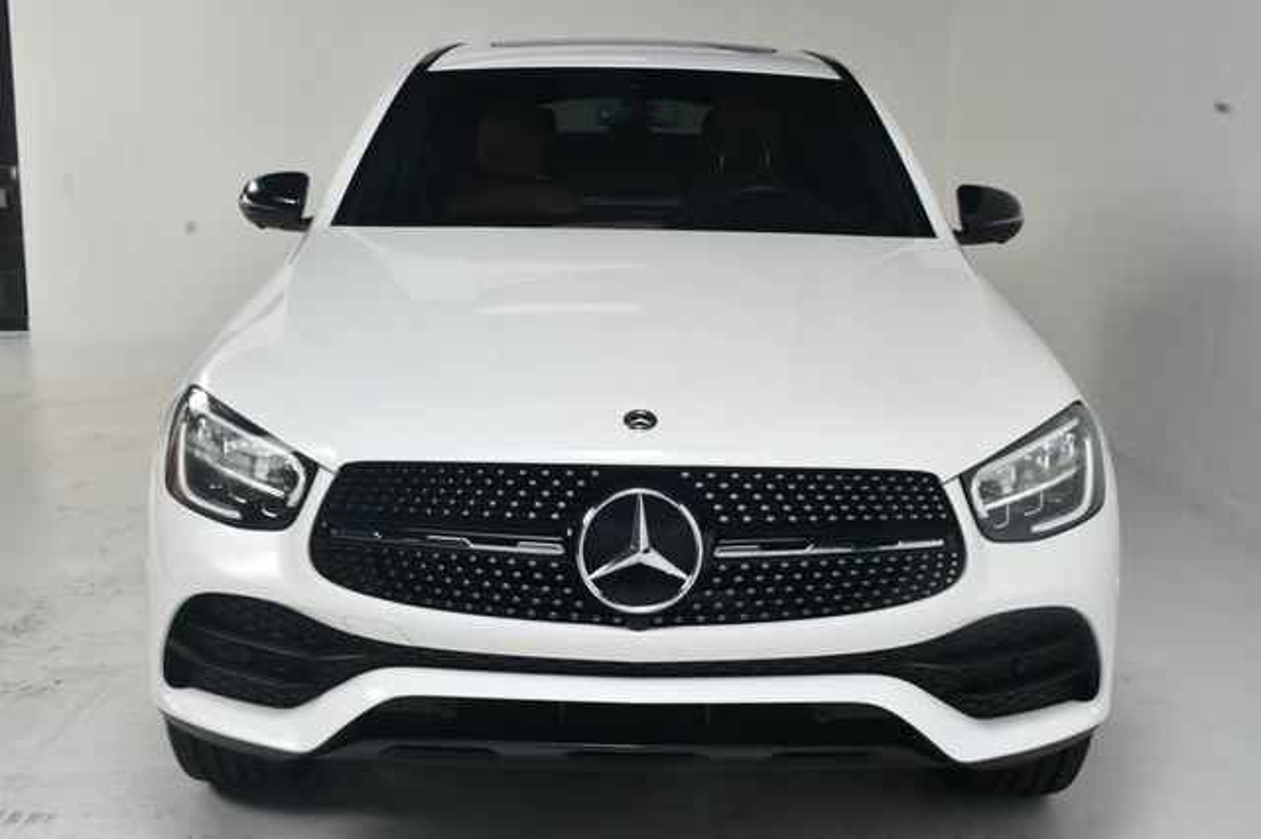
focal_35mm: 48
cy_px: 420
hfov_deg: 41.1
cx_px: 630
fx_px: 1680
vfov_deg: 28.0
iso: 100
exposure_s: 1/160
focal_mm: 32
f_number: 14
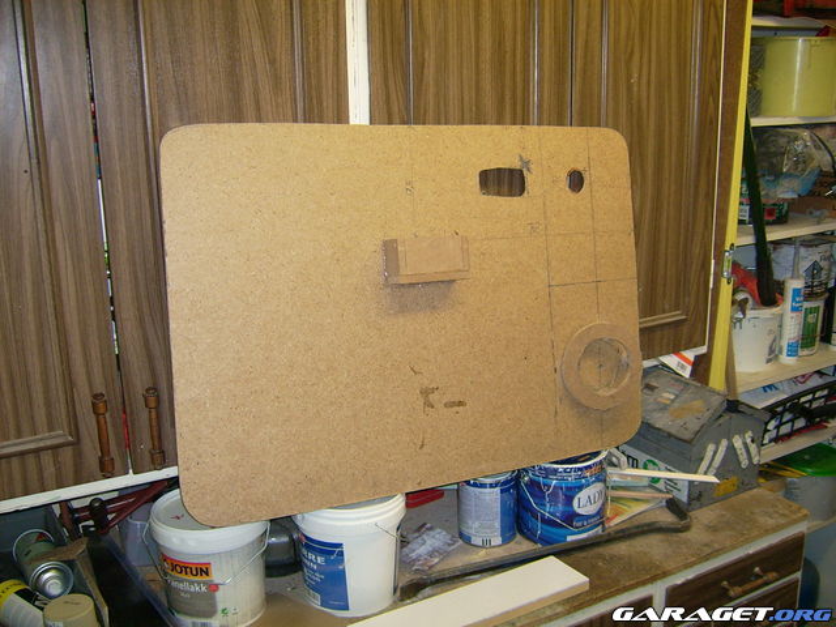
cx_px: 418
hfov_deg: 52.6
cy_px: 314
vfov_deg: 40.7
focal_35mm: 35
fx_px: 845
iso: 100
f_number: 2.8
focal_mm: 5.95
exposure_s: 1/60
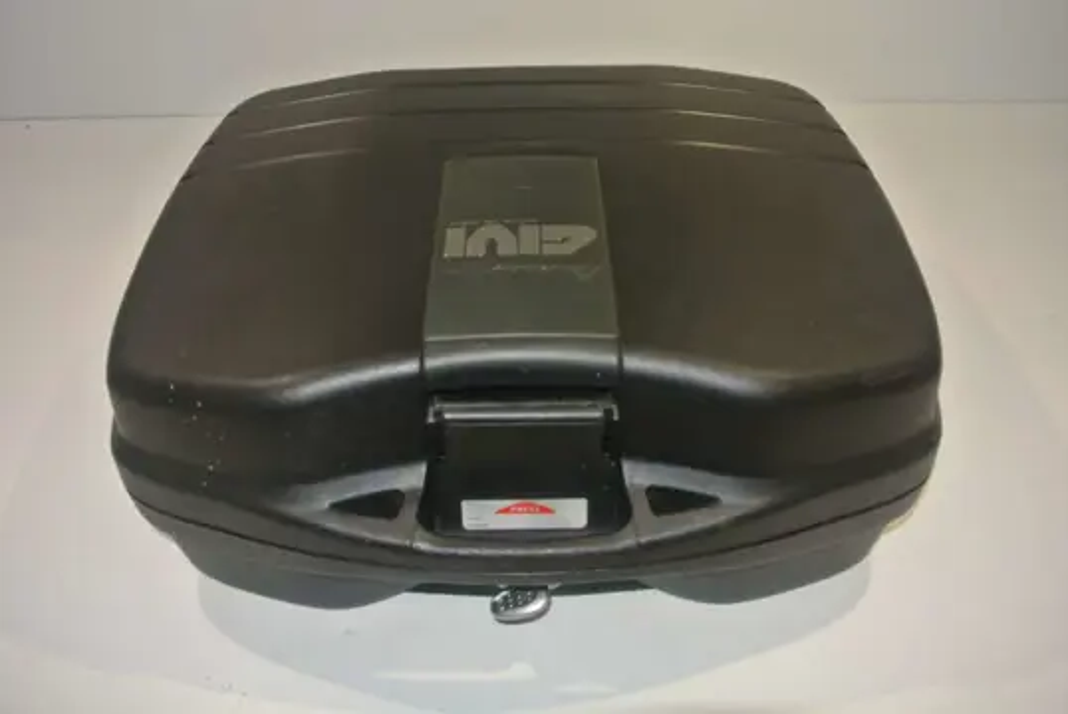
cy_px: 357
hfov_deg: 63.6
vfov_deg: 45.1
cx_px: 534
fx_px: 861
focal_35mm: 29
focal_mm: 11
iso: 200
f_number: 3.5
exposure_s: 1/60
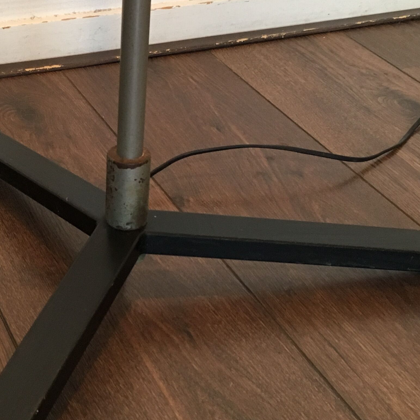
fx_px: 920
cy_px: 199
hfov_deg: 25.5
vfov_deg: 25.7
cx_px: 124
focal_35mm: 67
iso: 160
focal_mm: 4.15
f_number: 2.2
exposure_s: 1/33
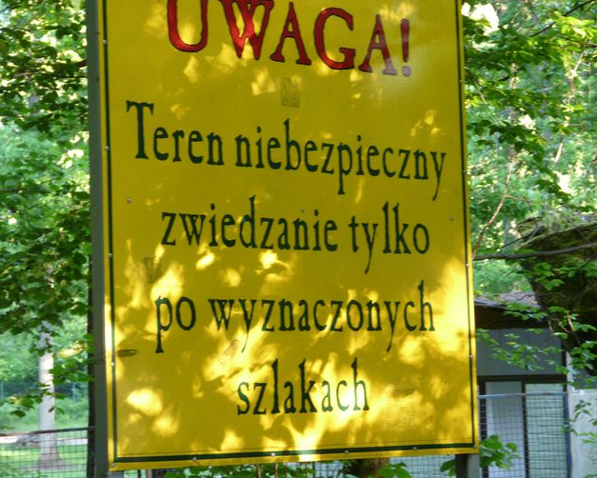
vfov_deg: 13.2
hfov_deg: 16.4
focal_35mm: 117
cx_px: 257
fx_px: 2068
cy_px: 220
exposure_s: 1/30
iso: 200
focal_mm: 15.4
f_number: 3.6
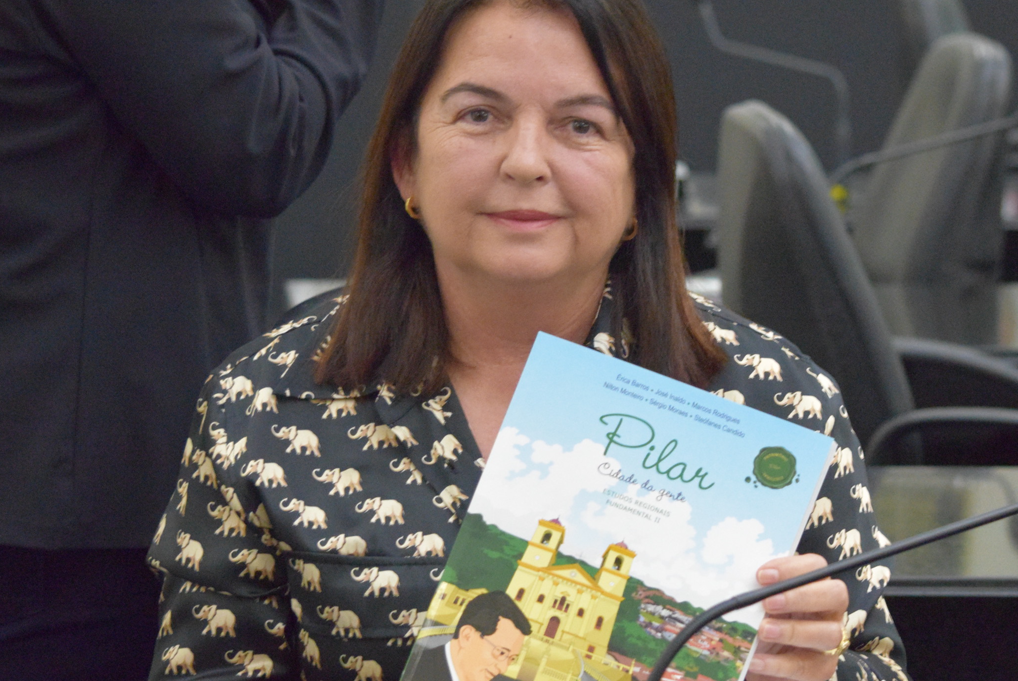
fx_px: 4443
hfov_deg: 13.1
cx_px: 617
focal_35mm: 157
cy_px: 439
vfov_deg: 8.8
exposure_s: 1/125
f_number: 4.5
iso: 6400
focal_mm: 72
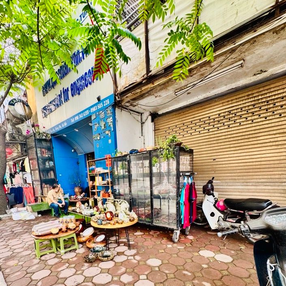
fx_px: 168
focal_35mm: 18
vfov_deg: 76.3
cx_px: 136
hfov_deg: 80.7
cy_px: 206
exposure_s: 1/99
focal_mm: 2.22
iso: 160
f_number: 2.2
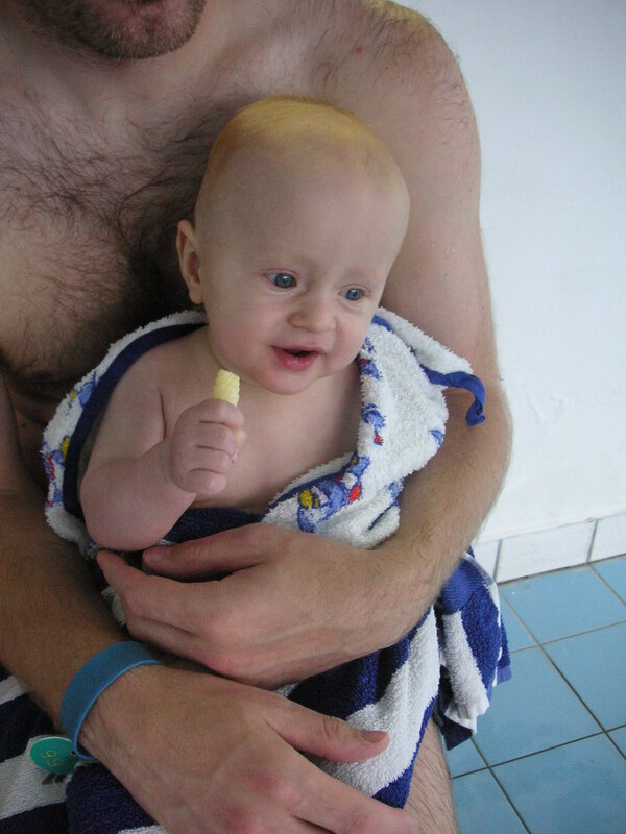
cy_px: 417
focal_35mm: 37
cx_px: 313
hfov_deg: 38.7
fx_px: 892
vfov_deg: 50.1
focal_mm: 6.1
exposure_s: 1/45
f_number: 2.8
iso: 160
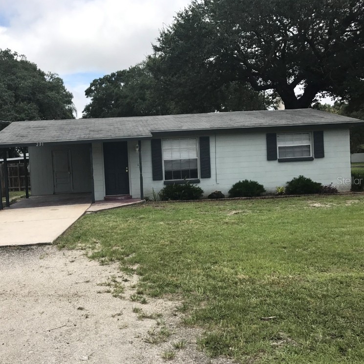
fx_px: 404
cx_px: 133
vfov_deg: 48.4
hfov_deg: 47.9
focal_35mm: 34
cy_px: 180
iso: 20
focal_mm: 3.99
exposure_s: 1/2660
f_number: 1.8
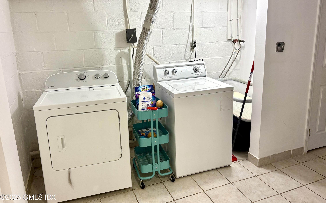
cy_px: 85
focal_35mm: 28
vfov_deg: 44.4
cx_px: 165
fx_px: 249
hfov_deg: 66.5
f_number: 1.6
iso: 125
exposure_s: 1/60
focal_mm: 5.96
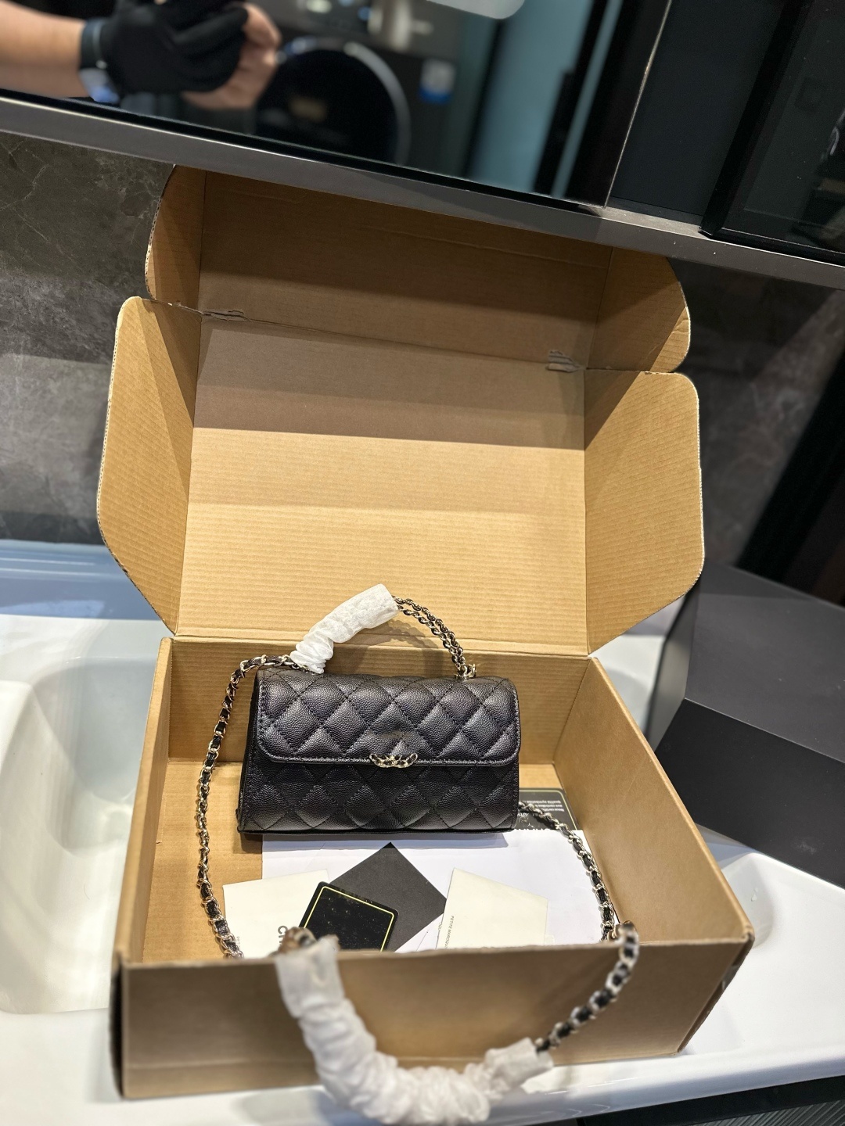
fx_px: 781
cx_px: 422
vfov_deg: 71.6
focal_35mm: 24
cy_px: 563
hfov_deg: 56.8
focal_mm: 6.86
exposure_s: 1/121
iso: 160
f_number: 1.78
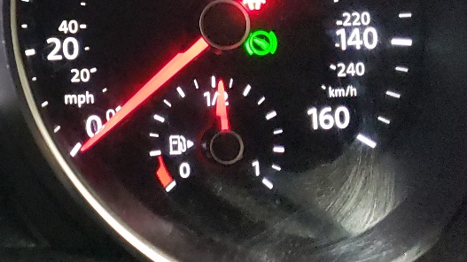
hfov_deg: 22.5
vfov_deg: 13.8
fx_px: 1065
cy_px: -27
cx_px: -114
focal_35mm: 86
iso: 642
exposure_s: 1/24
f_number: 1.5
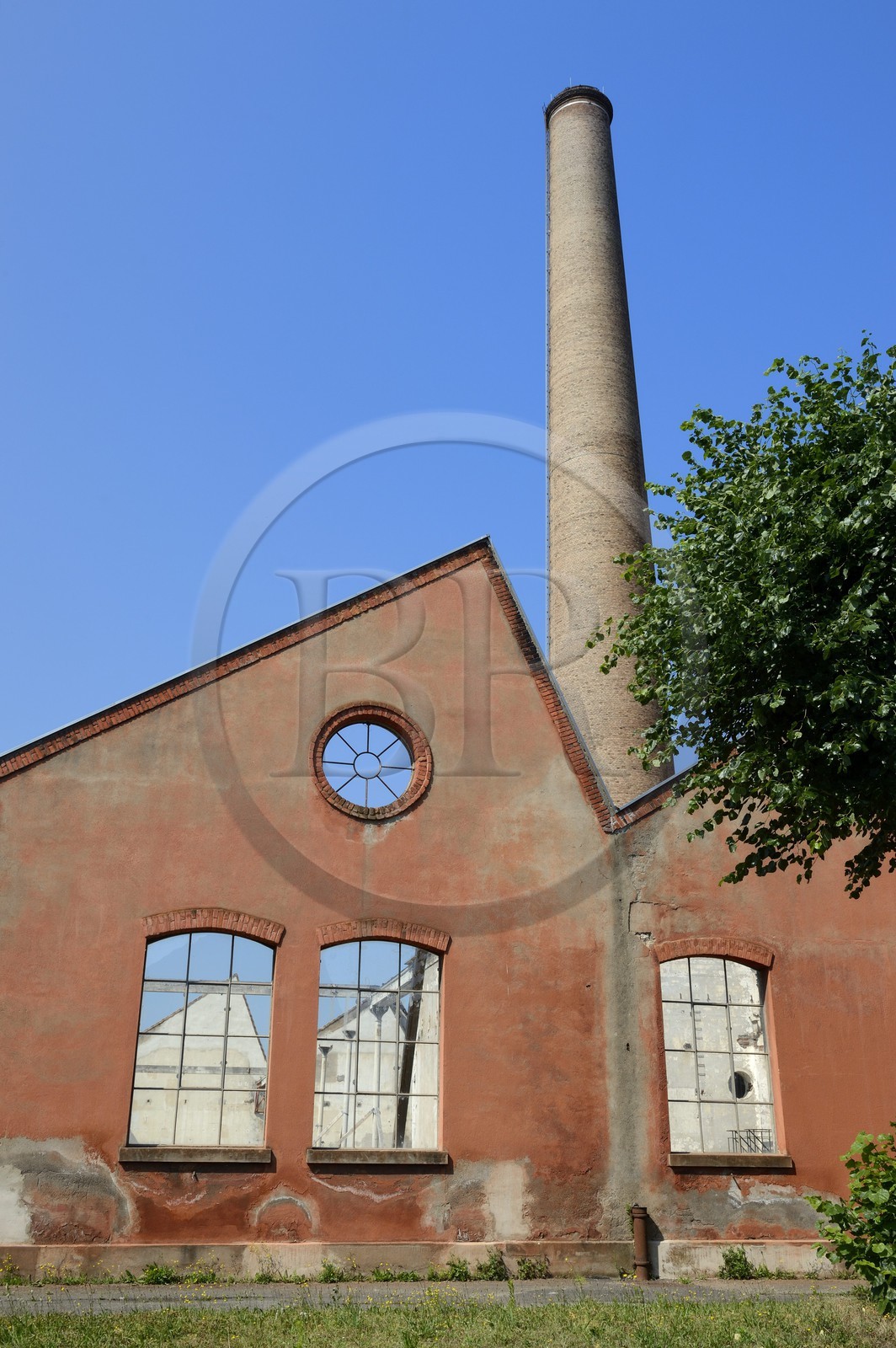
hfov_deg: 41.0
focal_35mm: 32
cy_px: 674
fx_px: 1197
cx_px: 448
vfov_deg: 58.8
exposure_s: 1/250
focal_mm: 32
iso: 200
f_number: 11
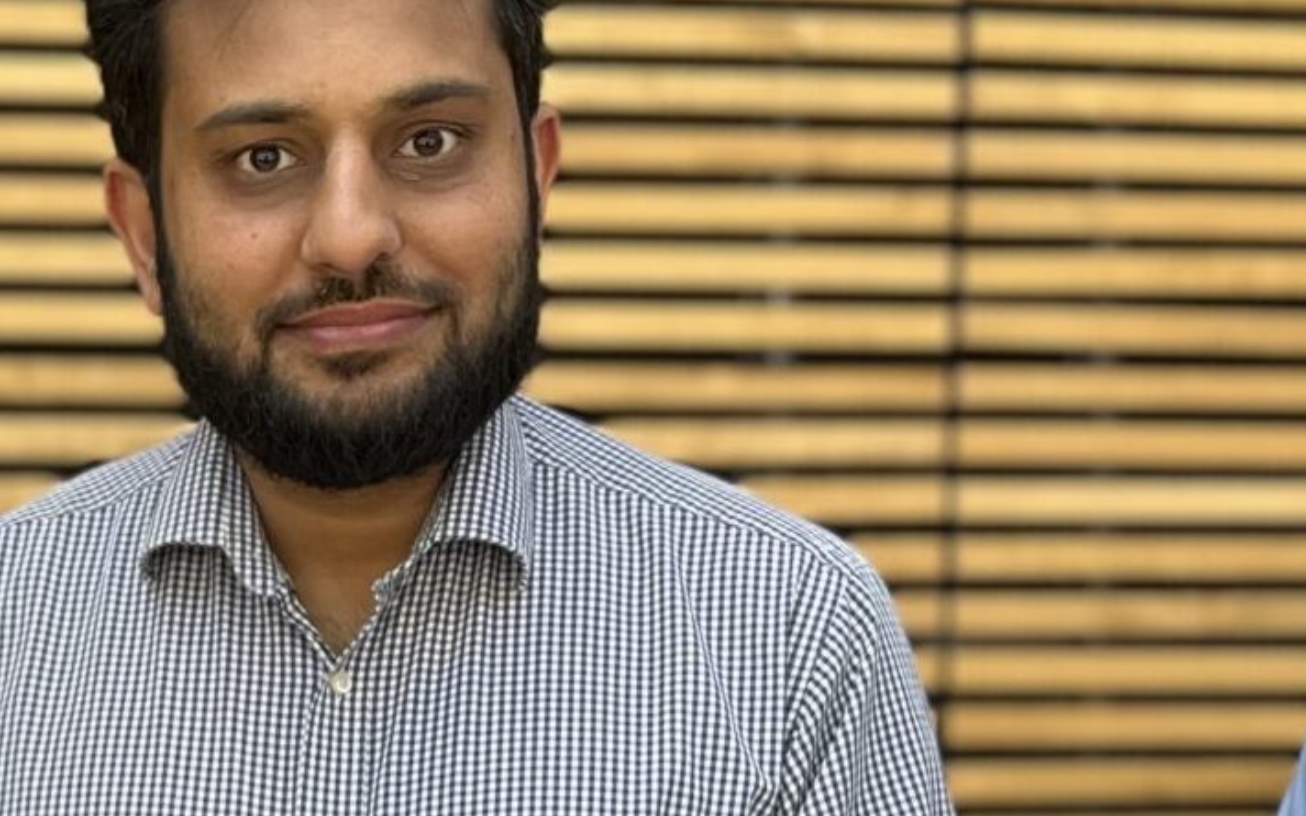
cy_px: 636
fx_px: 1993
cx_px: 1062
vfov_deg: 22.9
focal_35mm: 56
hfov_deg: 35.0
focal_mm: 5.1
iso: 80
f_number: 1.6
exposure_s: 1/121
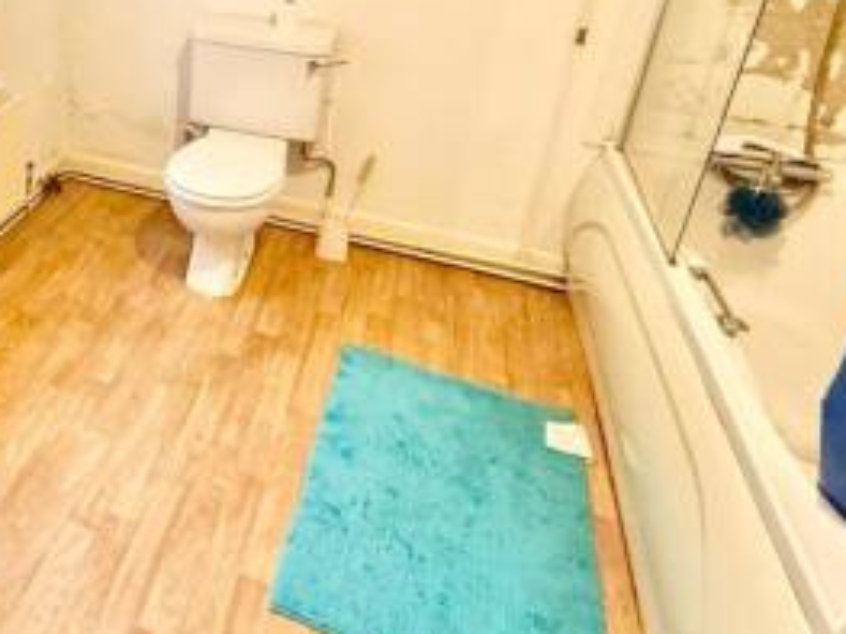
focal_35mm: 31
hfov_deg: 50.9
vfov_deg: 42.7
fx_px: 757
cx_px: 69
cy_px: 98
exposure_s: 1/50
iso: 400
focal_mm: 2.22
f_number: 2.2
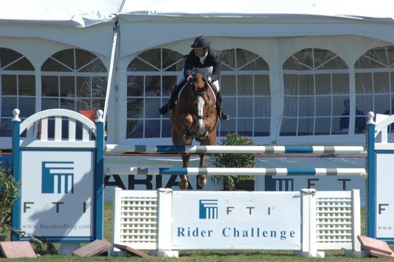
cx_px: 197
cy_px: 131
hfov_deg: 3.4
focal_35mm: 600
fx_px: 6558
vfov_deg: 2.3
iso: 400
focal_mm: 400
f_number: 9
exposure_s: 1/640
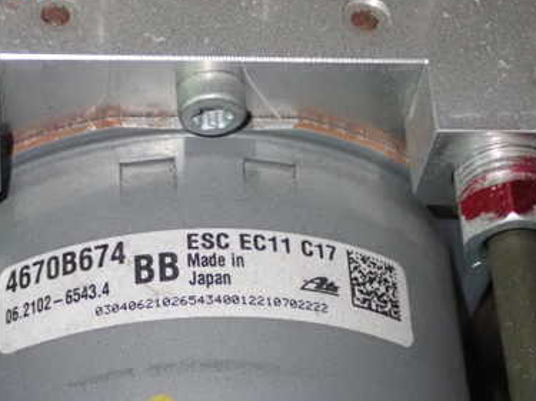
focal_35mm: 104
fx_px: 1610
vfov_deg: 14.2
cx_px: 217
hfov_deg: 18.9
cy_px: 290
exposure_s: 1/50
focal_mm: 11.78
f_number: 3.8
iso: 1600
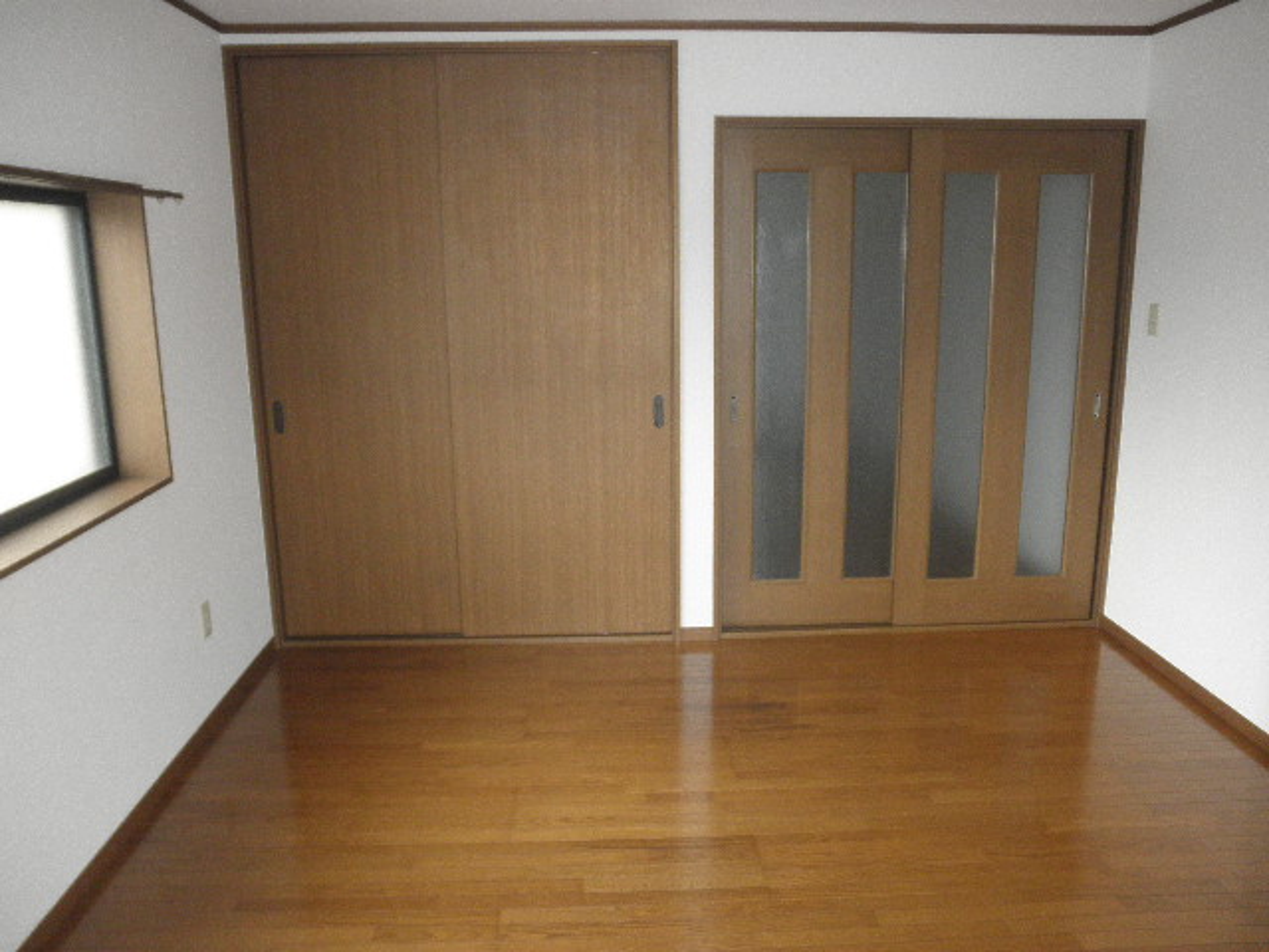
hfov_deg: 63.4
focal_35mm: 28
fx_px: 1026
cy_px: 476
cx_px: 634
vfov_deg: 49.7
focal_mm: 5
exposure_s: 1/30
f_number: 3
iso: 200
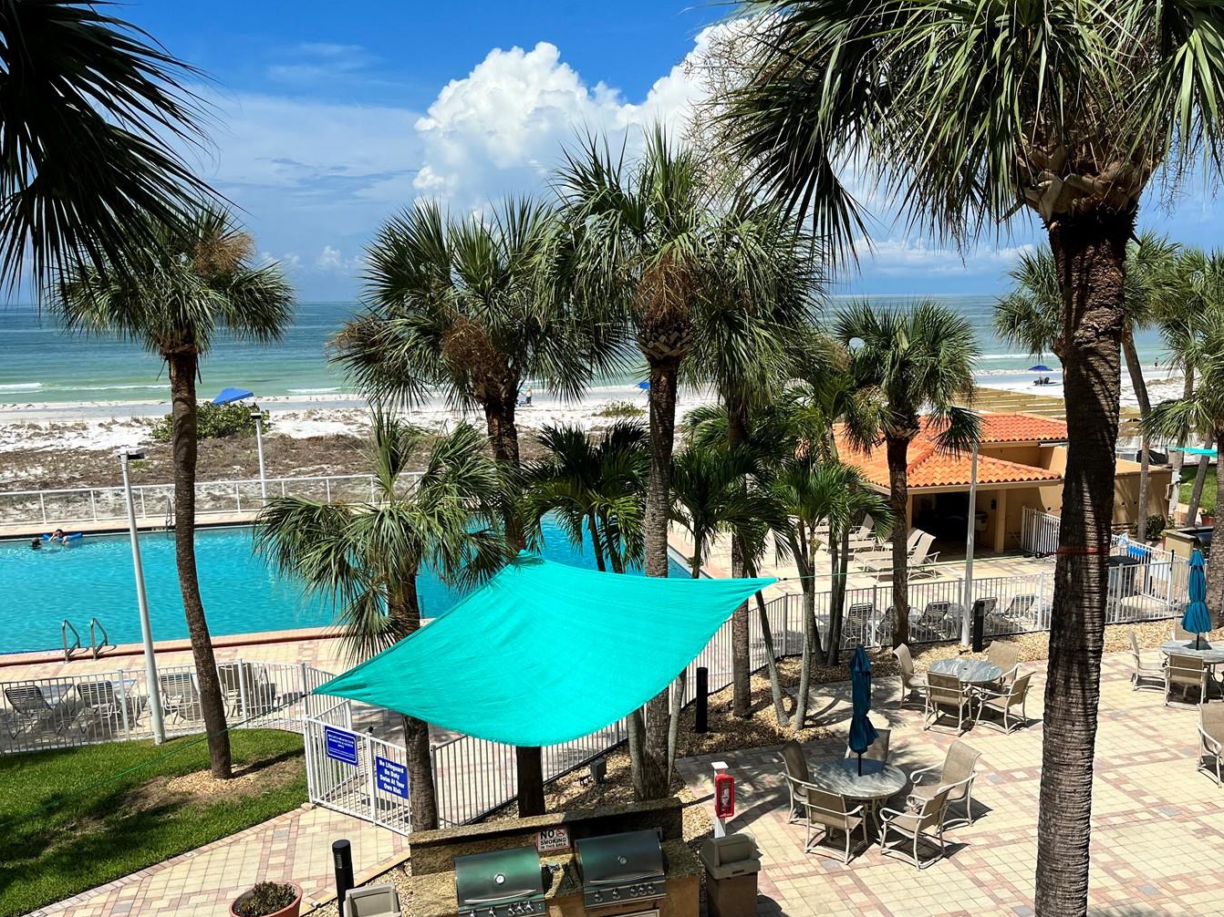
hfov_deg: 58.3
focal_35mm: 31
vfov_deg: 45.3
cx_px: 670
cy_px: 533
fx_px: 1096
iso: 50
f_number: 1.6
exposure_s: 1/5319
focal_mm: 5.1
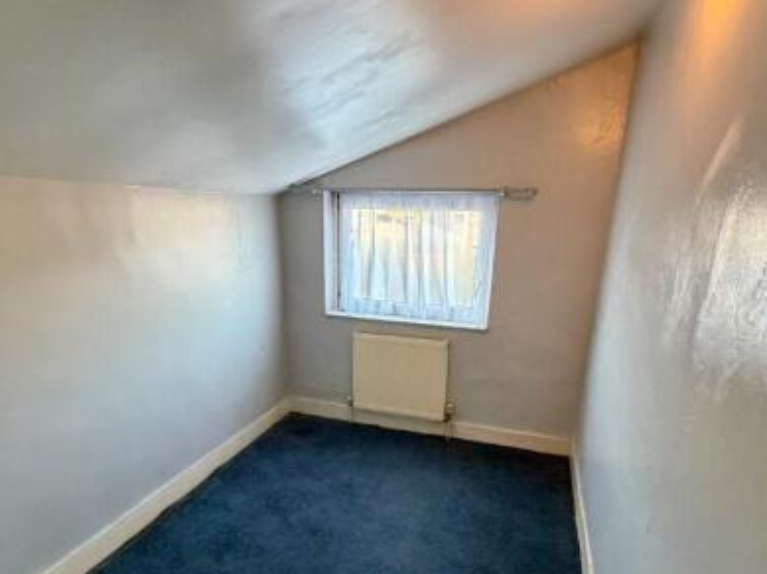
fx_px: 465
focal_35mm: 21
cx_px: 385
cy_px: 364
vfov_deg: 62.4
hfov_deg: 79.0
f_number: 2.2
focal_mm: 2.22
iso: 400
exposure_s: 1/50
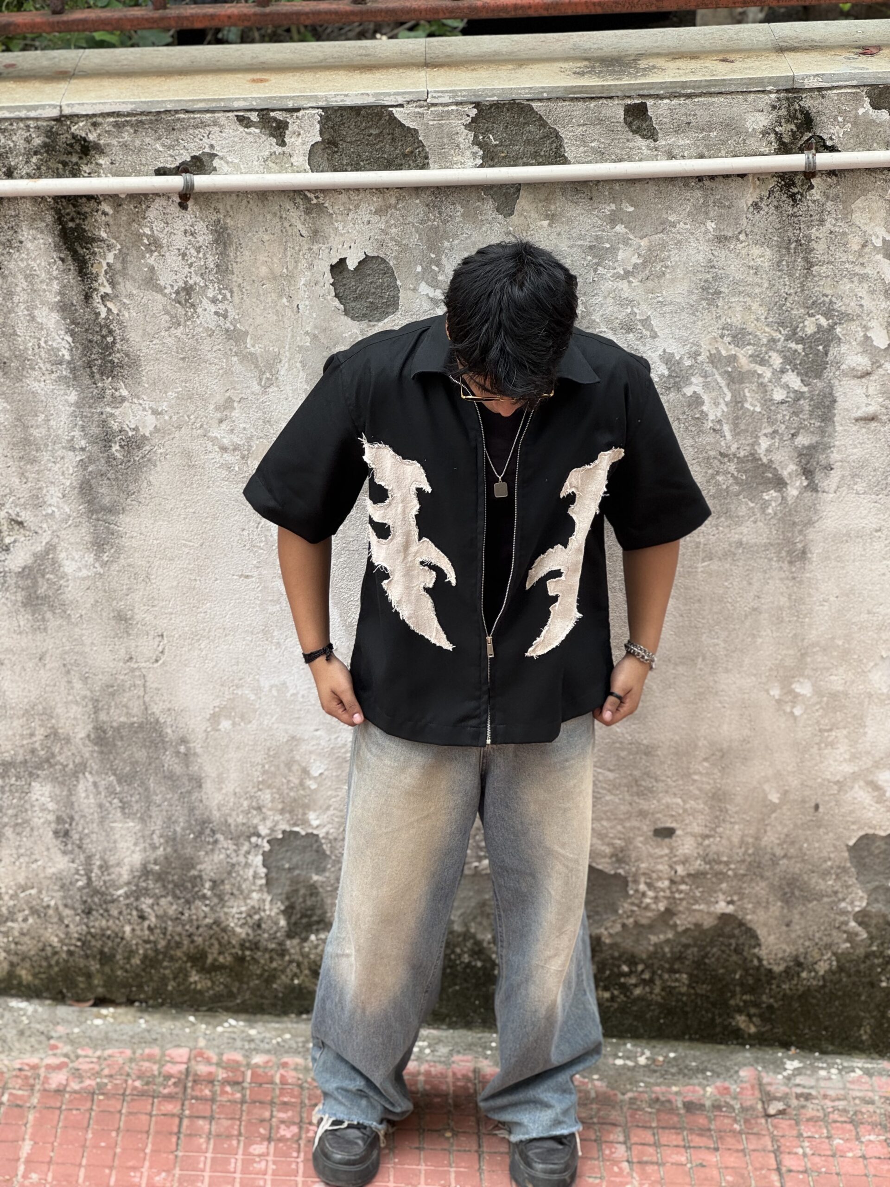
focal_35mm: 77
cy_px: 594
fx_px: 2640
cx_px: 445
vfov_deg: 25.3
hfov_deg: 19.1
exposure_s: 1/146
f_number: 2.8
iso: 25
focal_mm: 9
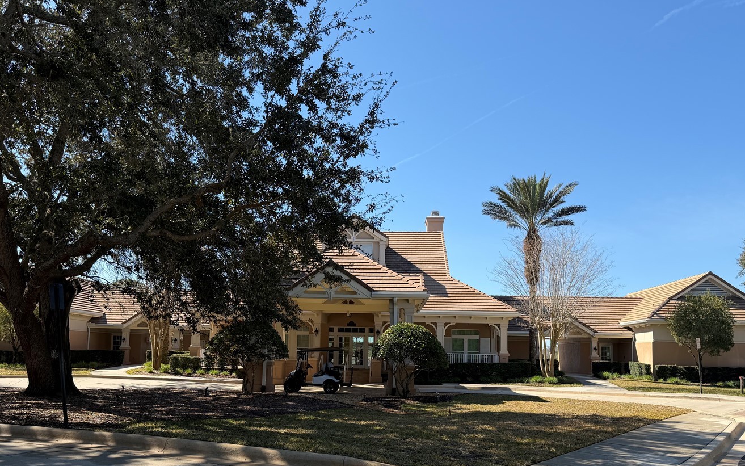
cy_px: 302
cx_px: 363
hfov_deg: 61.2
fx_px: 629
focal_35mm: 31
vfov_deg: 40.2
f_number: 1.78
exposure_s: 1/2703
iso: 80
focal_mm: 6.76
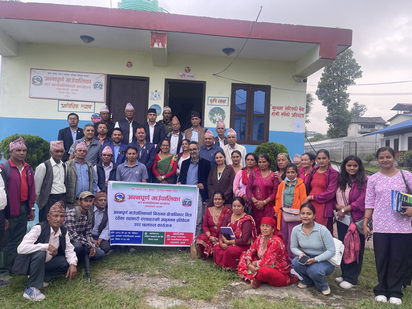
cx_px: 206
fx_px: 298
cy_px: 154
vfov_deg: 54.9
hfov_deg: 69.4
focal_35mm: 25
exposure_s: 1/121
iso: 64
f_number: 1.6
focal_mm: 5.1
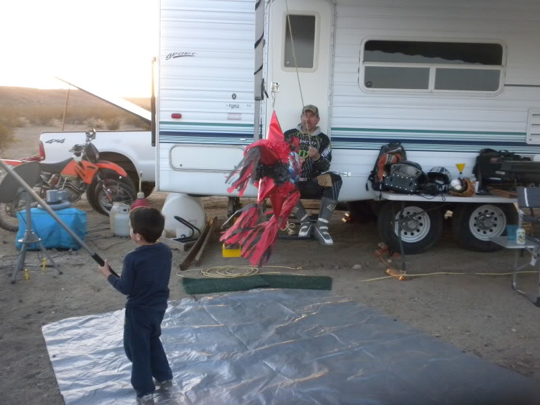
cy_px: 202
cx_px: 270
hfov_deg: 50.1
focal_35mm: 37
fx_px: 577
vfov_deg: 38.7
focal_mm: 6.6
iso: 400
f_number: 3.5
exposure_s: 1/170
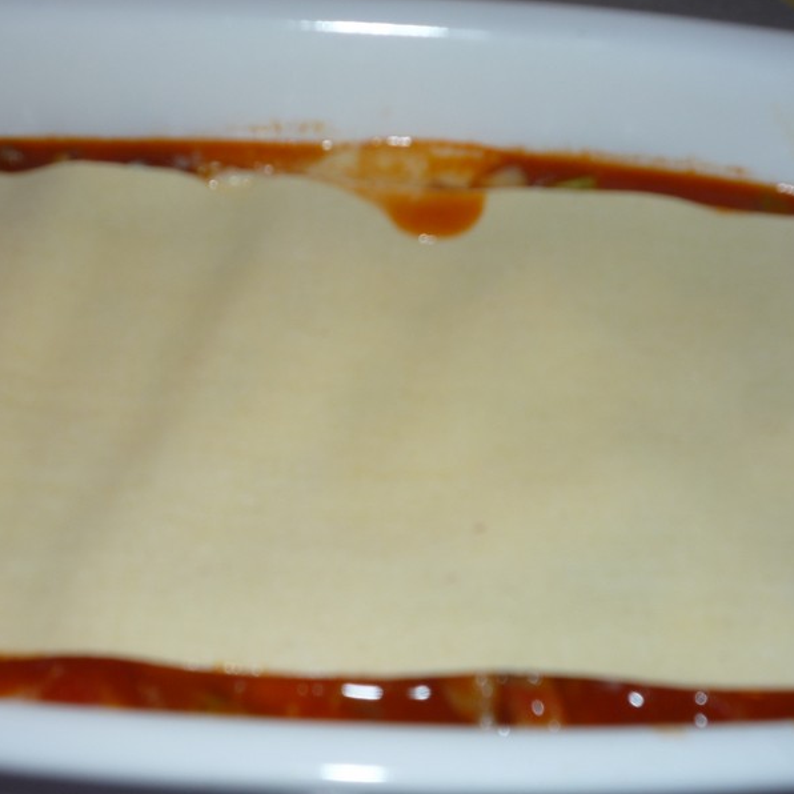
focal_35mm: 51
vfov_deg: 33.4
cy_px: 396
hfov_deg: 33.3
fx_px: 1323
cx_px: 333
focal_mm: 7.5
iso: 100
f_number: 4.5
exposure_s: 1/30
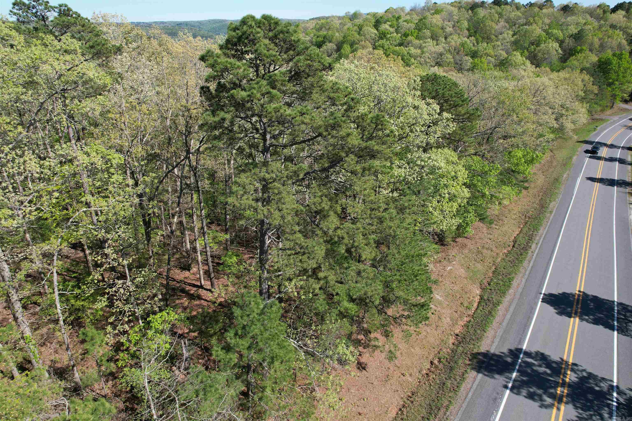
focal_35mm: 22
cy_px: 210
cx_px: 316
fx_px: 386
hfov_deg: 78.6
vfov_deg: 57.2
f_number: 2.8
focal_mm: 8.38
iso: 100
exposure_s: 1/1250
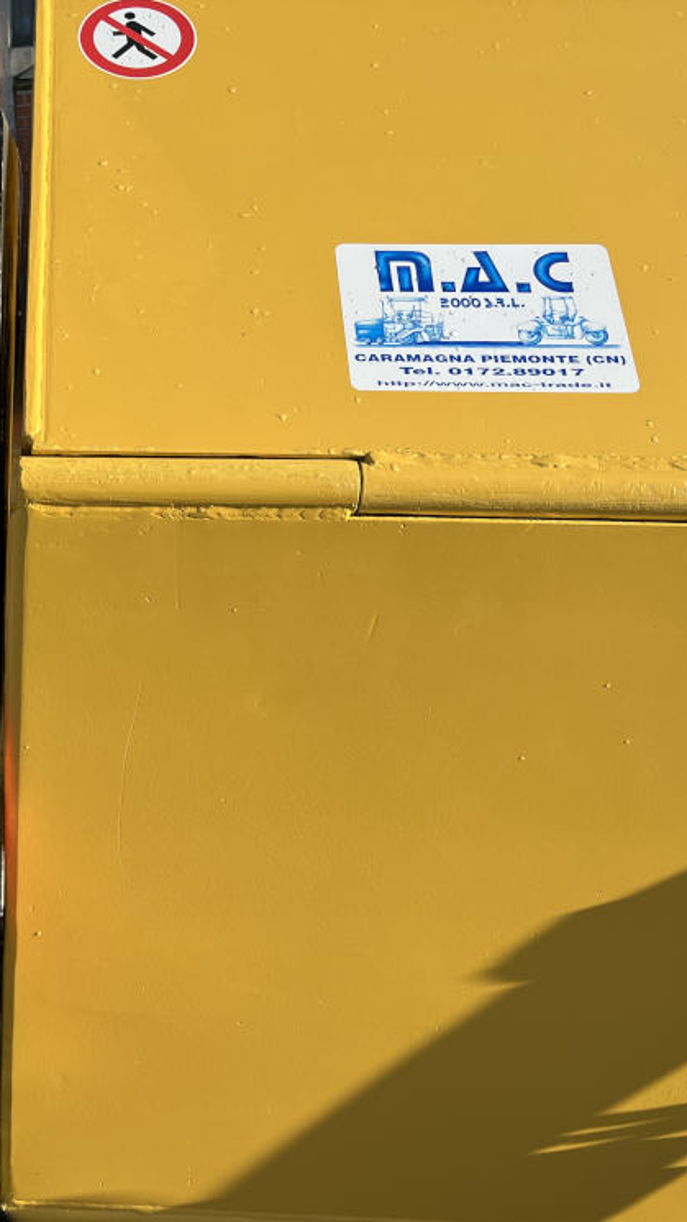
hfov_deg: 28.8
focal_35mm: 38
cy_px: 613
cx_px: -30
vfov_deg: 52.8
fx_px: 1231
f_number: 1.5
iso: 50
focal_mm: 5.7
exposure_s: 1/1838
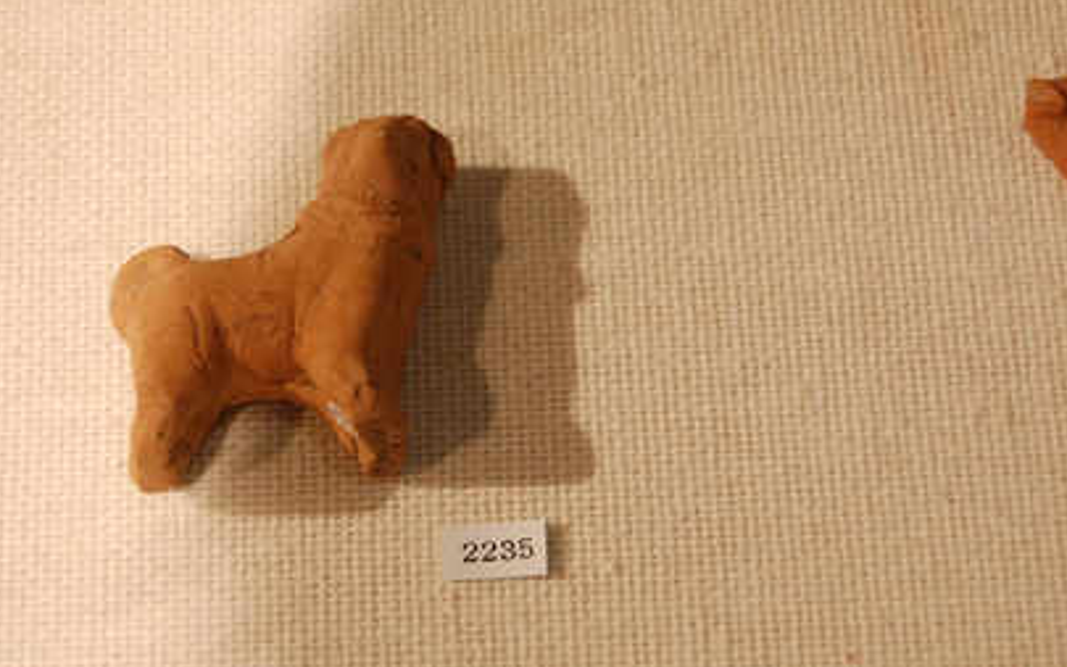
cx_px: 510
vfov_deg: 14.0
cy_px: 279
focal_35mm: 94
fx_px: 2720
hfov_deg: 22.2
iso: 1600
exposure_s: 1/100
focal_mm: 55
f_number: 5.6
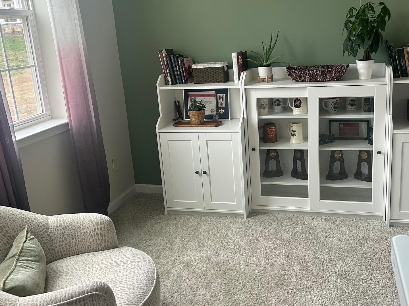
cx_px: 235
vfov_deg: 38.6
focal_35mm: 37
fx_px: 437
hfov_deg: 50.0
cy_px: 137
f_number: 1.5
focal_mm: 5.7
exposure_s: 1/120
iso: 100
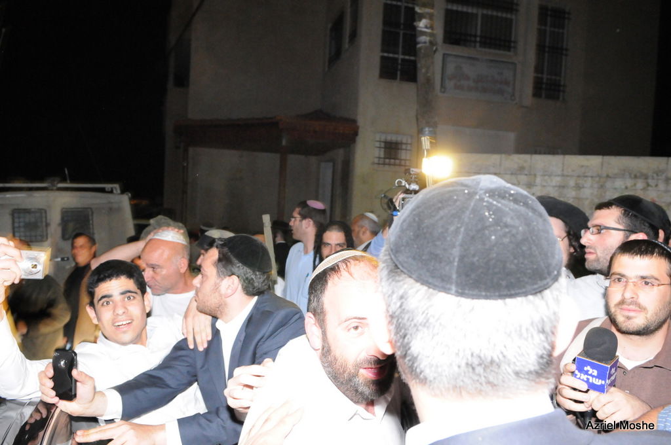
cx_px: 336
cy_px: 222
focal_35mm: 26
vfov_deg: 50.3
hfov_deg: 70.5
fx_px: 475
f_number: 4.5
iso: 3200
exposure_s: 1/40
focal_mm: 17
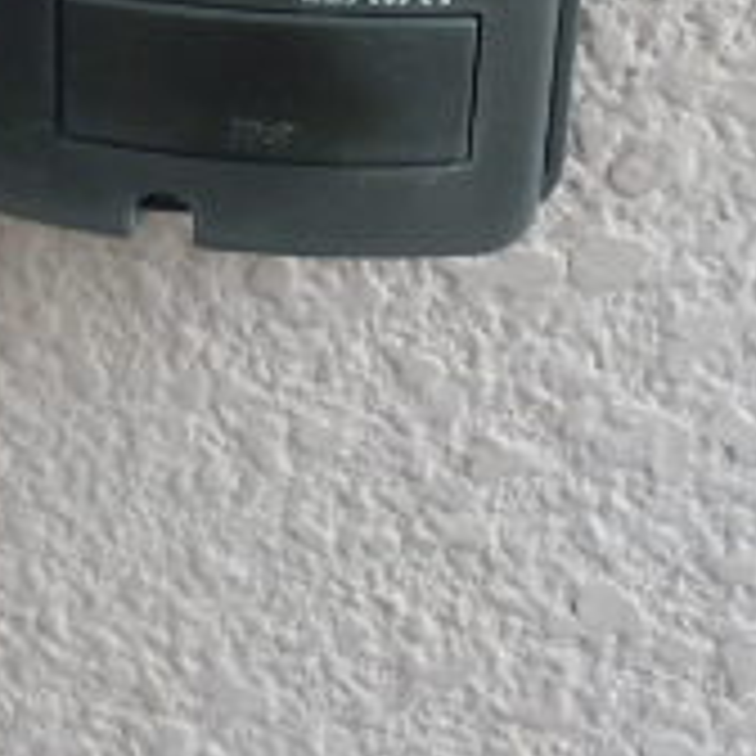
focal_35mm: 81
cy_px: -243
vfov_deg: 19.6
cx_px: 292
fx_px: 2001
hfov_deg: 21.4
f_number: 3
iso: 250
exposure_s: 1/30
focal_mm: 4.2
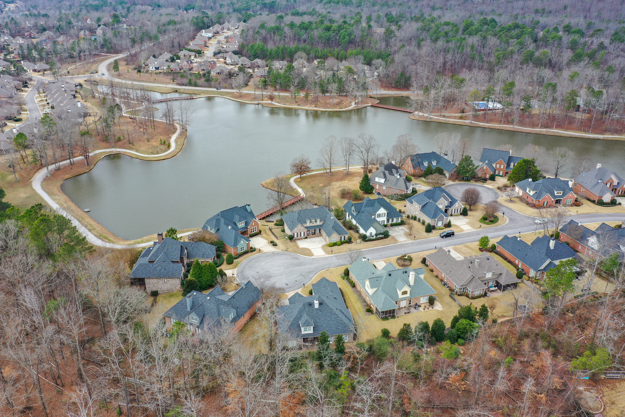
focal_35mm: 28
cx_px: 312
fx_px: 486
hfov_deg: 65.5
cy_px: 208
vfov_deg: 46.4
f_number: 5.6
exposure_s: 1/60
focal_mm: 10.26
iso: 100
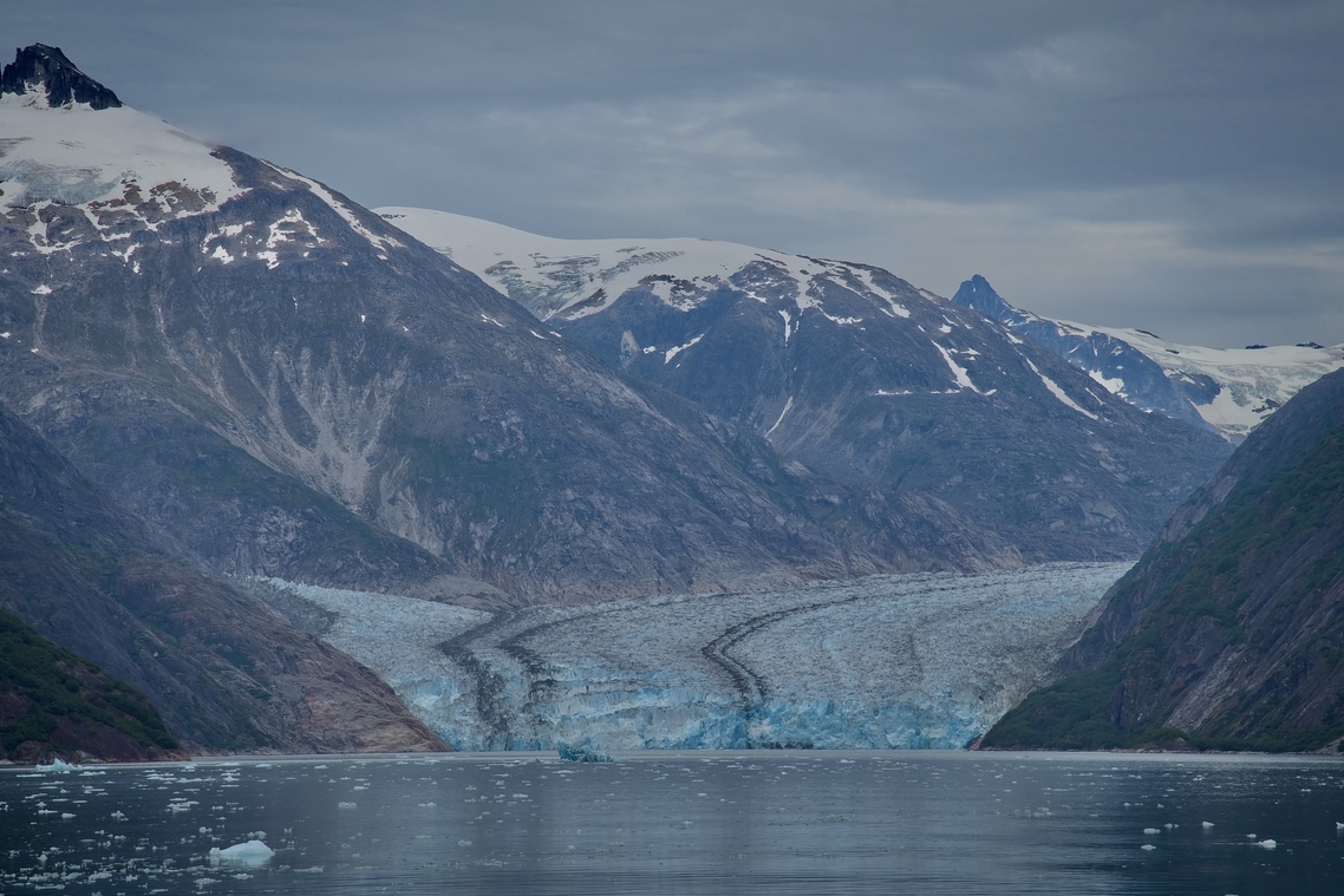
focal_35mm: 135
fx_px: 5040
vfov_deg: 10.2
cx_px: 684
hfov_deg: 15.2
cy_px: 454
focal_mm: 120
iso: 100
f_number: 8
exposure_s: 1/250
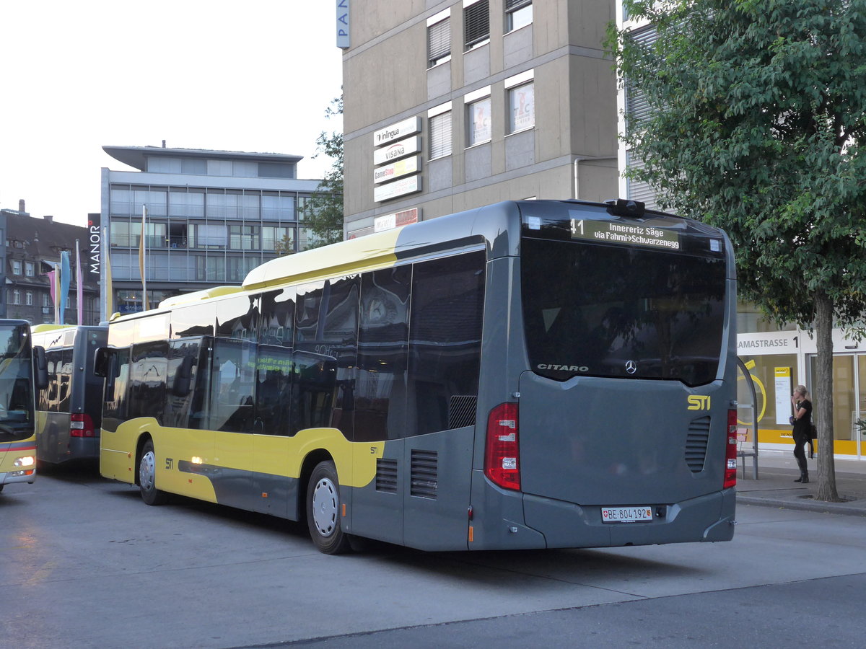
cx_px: 433
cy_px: 324
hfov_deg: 38.9
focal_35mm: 49
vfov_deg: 29.7
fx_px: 1226
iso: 250
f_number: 3.2
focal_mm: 10.1
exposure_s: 1/60
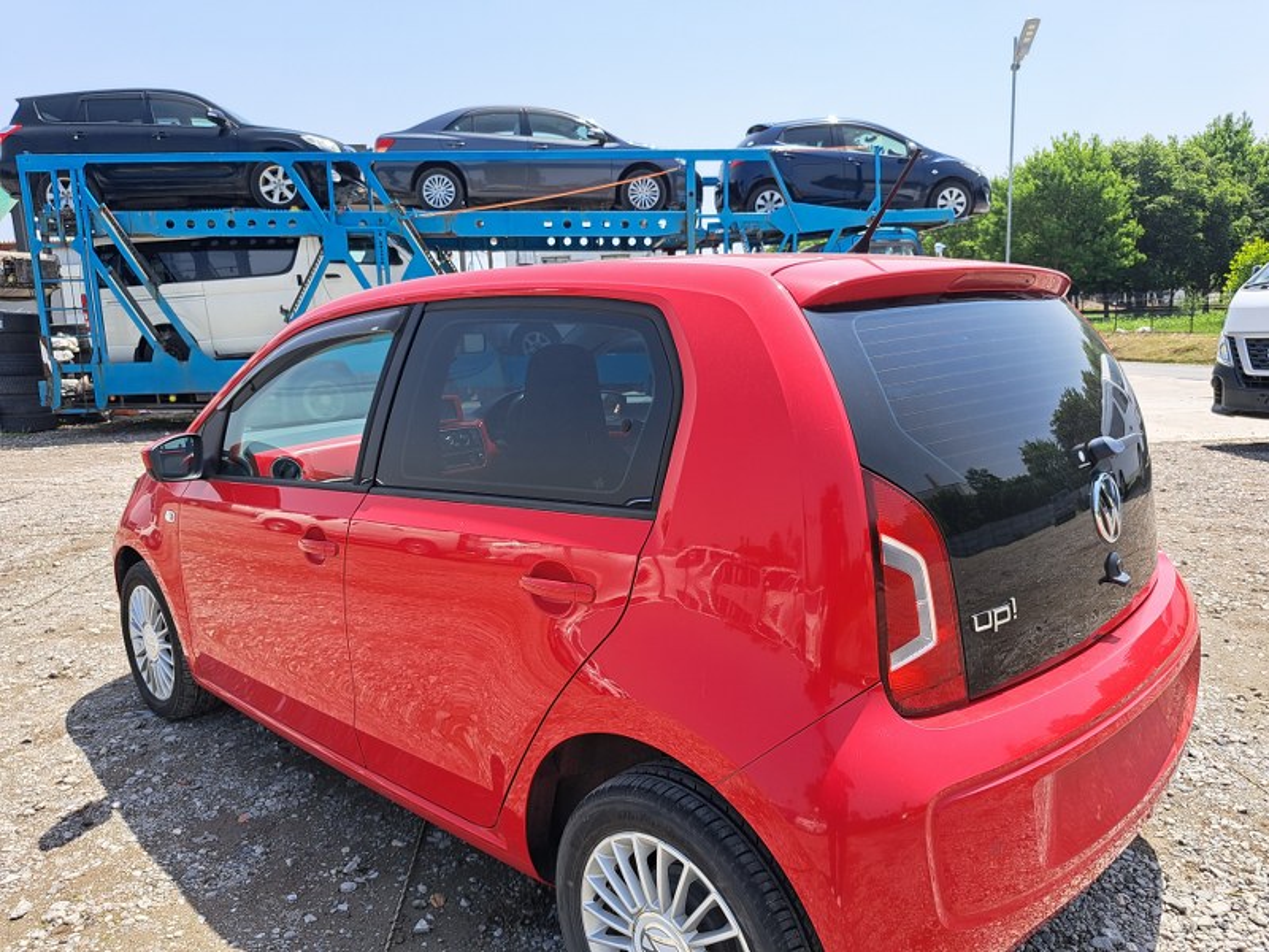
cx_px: 634
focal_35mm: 24
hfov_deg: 71.6
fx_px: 880
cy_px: 476
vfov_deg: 56.8
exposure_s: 1/679
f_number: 1.8
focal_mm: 5.23
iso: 50
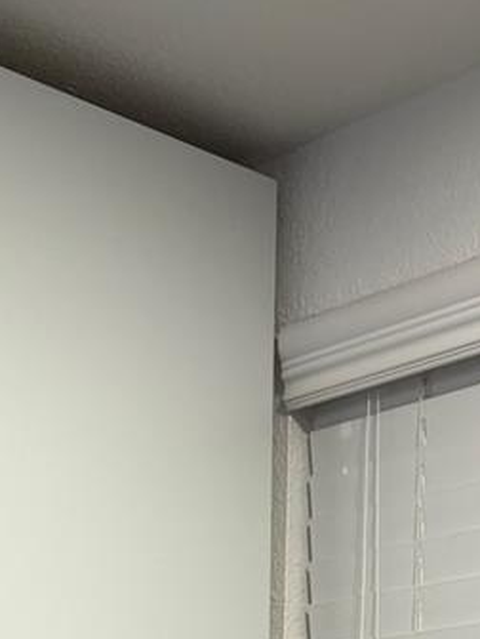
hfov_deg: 15.5
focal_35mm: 93
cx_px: -42
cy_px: 1103
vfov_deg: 17.6
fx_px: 1716
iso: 80
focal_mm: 5.96
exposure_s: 1/60
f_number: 1.6
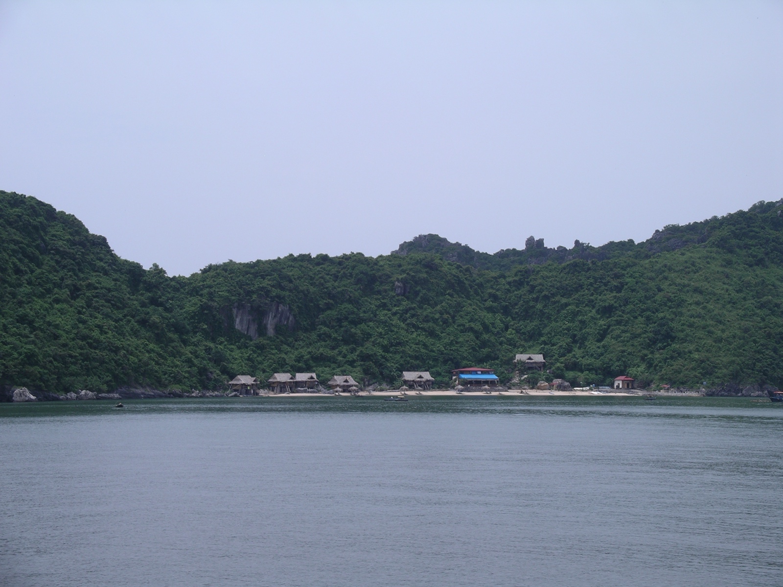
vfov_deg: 17.6
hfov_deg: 23.3
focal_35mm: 84
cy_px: 294
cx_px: 392
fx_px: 1900
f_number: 6.5
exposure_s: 1/500
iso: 64
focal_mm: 17.4
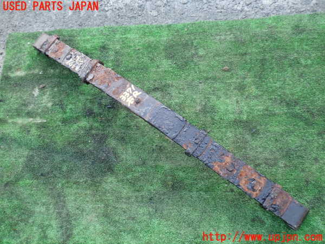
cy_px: 122
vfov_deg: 46.8
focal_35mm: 30
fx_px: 282
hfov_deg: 60.0
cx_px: 162
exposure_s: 1/50
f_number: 2.3
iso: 200
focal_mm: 5.4
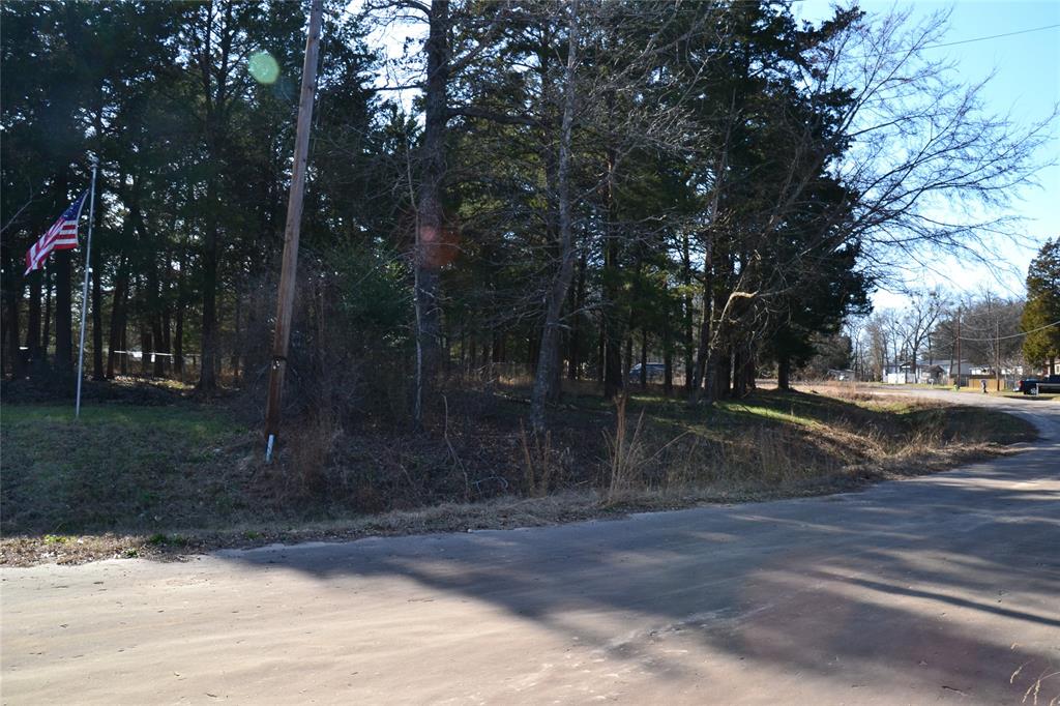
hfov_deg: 67.4
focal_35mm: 27
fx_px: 795
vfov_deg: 47.9
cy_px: 353
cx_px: 530
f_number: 10
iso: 400
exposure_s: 1/200
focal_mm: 18
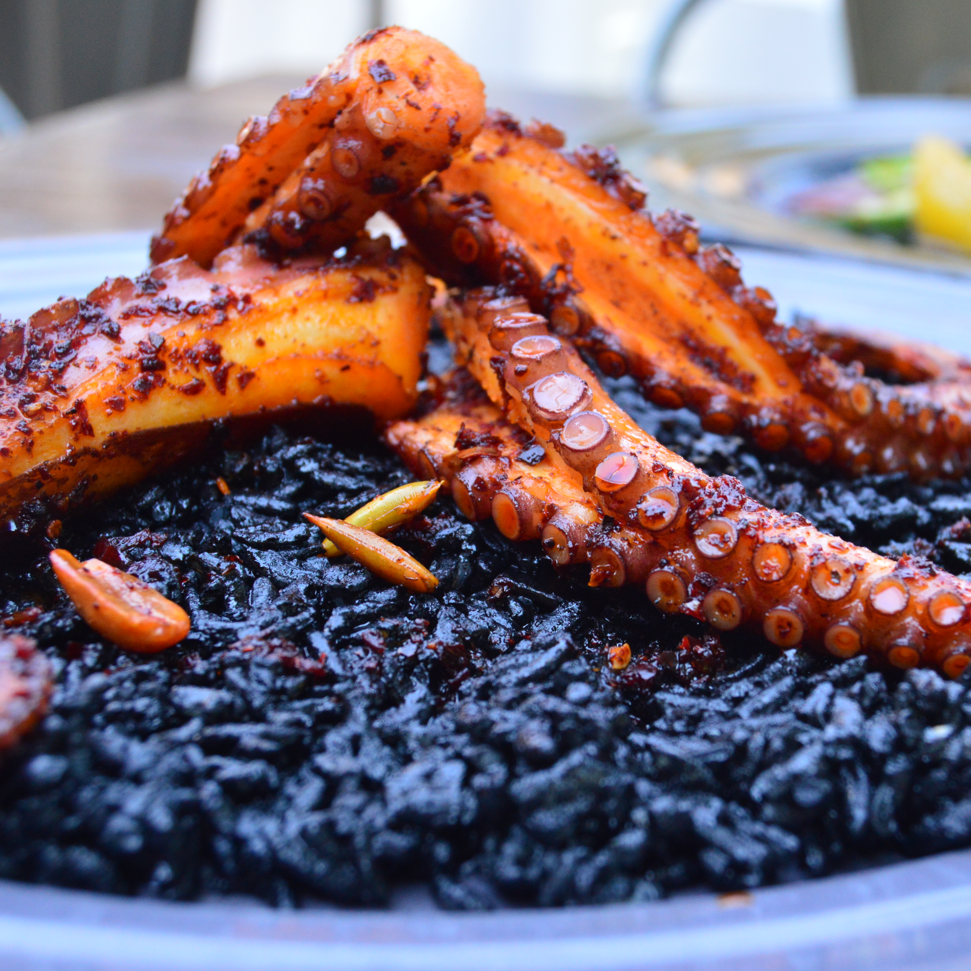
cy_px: 489
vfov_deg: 25.1
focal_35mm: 69
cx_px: 665
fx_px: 2179
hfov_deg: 25.0
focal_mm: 35
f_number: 6.3
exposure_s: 1/200
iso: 800
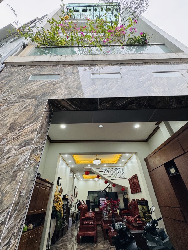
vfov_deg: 98.2
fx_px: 109
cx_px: 93
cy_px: 123
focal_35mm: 15
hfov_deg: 81.7
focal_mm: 2.22
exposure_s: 1/100
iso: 100
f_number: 2.2
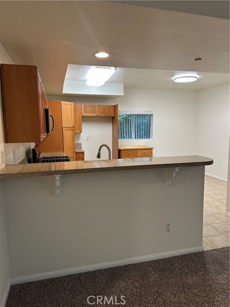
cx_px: 115
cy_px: 154
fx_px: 213
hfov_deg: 56.8
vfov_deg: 71.6
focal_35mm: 24
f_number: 1.78
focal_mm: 6.86
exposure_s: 1/60
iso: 160
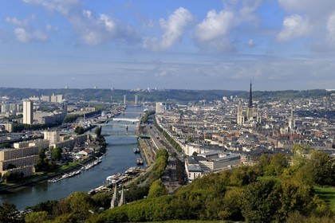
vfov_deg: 28.1
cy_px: 112
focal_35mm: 48
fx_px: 447
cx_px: 168
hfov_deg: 41.1
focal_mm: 48
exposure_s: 1/200
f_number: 13
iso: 200
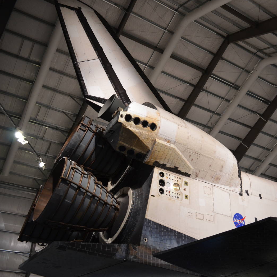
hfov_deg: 46.5
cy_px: 137
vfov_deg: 47.2
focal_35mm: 35
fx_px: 317
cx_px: 183
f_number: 4
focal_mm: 18
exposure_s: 1/60
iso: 640
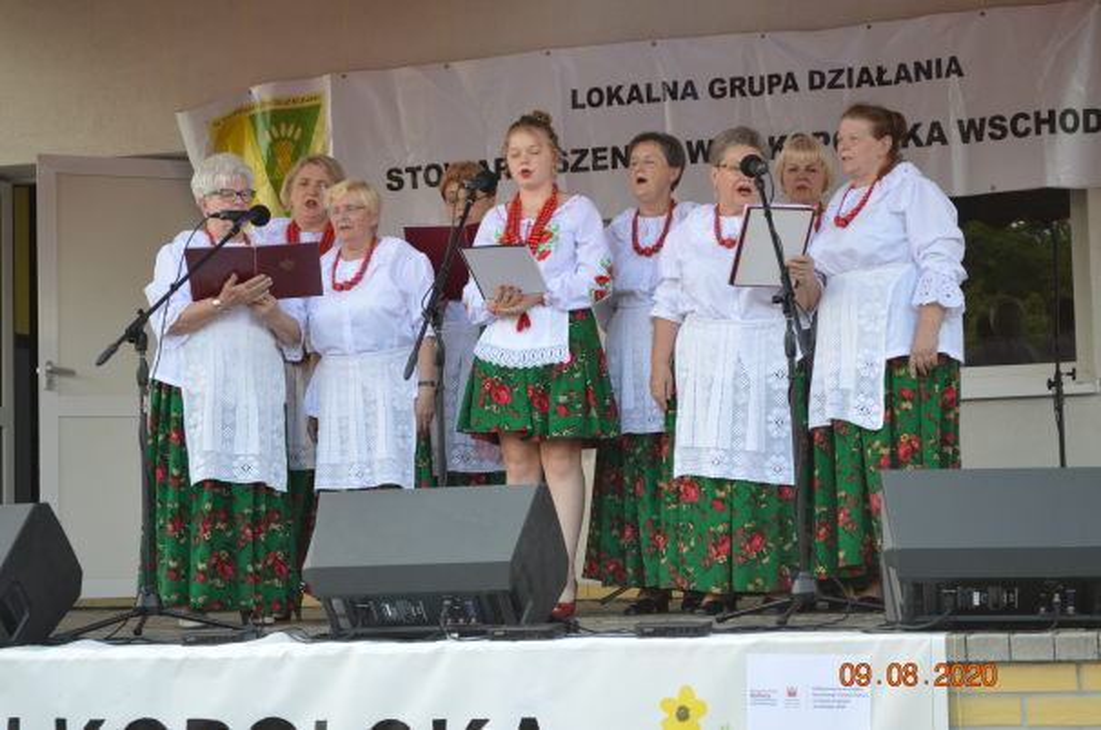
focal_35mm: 82
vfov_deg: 16.5
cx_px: 550
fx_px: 2519
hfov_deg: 24.7
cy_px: 365
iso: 250
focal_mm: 55
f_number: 5.6
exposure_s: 1/125
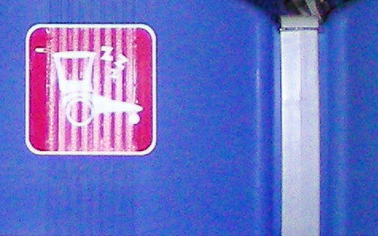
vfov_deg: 5.1
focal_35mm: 239
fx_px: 2462
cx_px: -111
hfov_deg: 8.7
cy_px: -563
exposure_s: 1/60.1
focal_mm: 6.3
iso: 200
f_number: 3.5
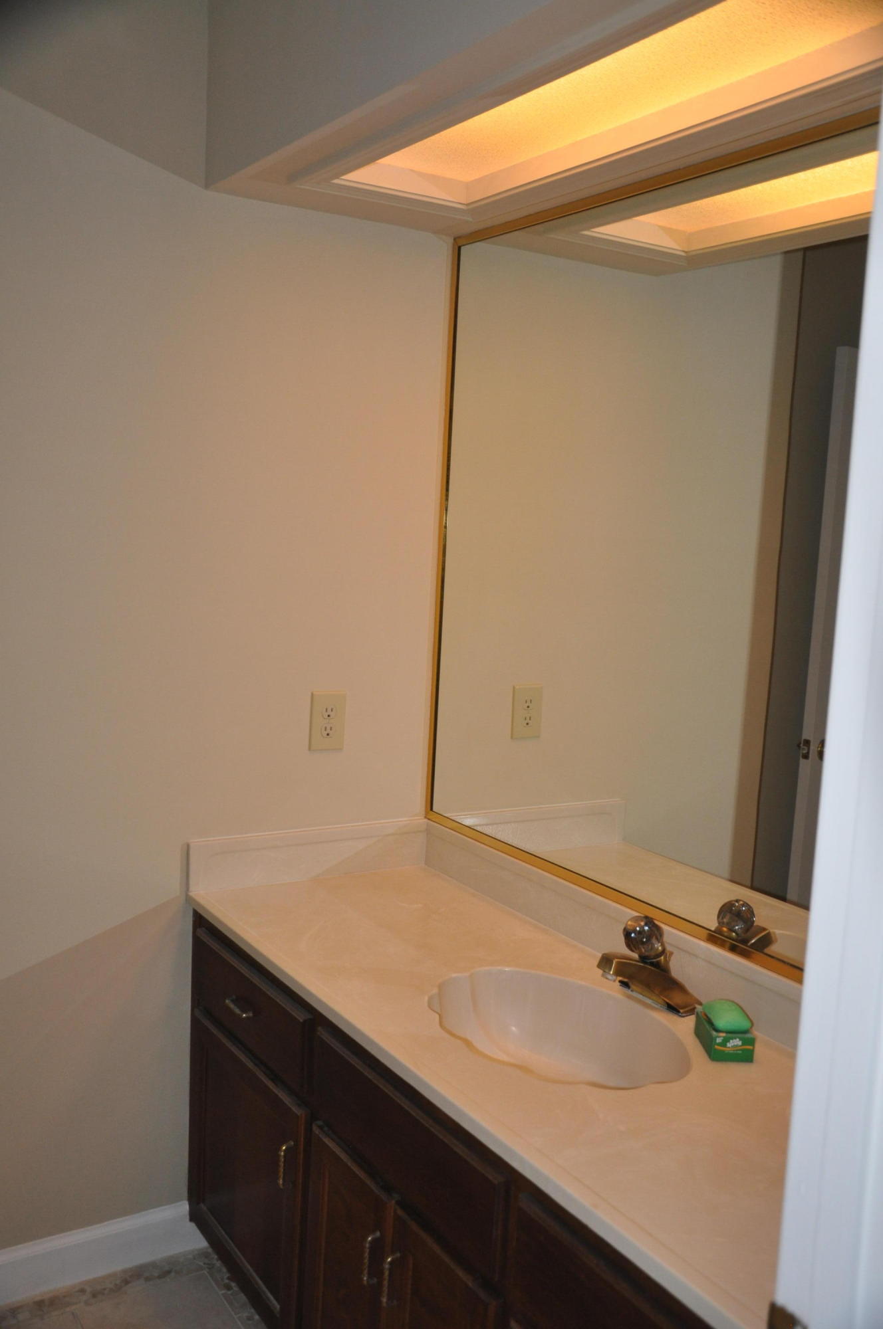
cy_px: 664
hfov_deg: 39.9
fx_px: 1217
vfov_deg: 57.3
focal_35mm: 33
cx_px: 442
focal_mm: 22
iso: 800
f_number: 3.8
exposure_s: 1/60
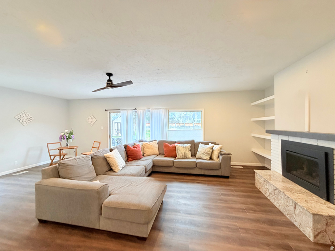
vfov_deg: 85.7
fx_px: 135
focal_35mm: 14
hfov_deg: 102.1
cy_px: 126
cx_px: 168
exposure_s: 1/60
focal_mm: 2.22
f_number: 2.2
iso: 250
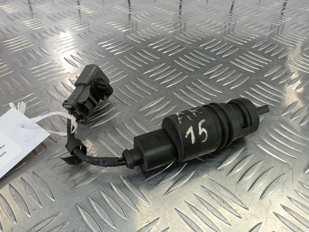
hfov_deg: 73.9
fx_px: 205
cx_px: 154
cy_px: 116
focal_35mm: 23
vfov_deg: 58.9
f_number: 1.6
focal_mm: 4.11
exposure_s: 1/50
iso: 111
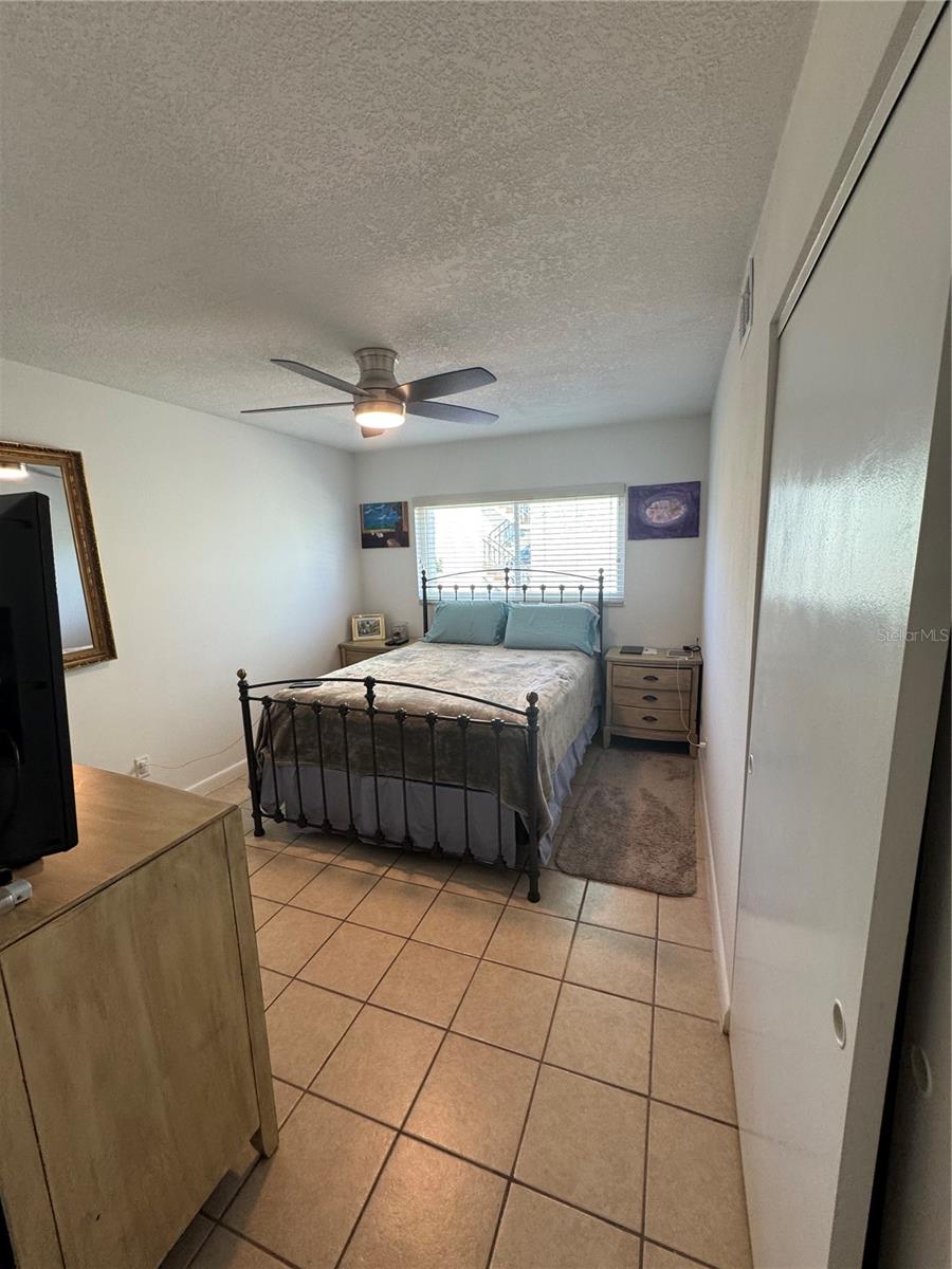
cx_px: 476
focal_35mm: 14
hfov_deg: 85.7
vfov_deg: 102.1
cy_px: 634
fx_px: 513
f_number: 2.2
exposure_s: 1/120
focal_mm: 2.22
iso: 200
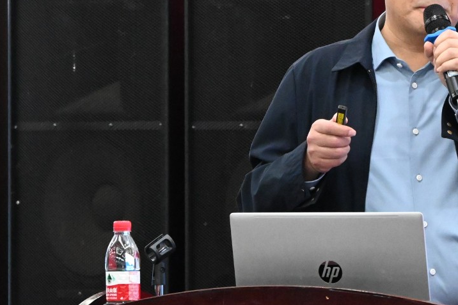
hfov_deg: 4.4
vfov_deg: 2.9
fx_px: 5965
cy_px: 72
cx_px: 346
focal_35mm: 469
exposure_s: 1/125
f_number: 6.3
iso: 7200
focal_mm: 140
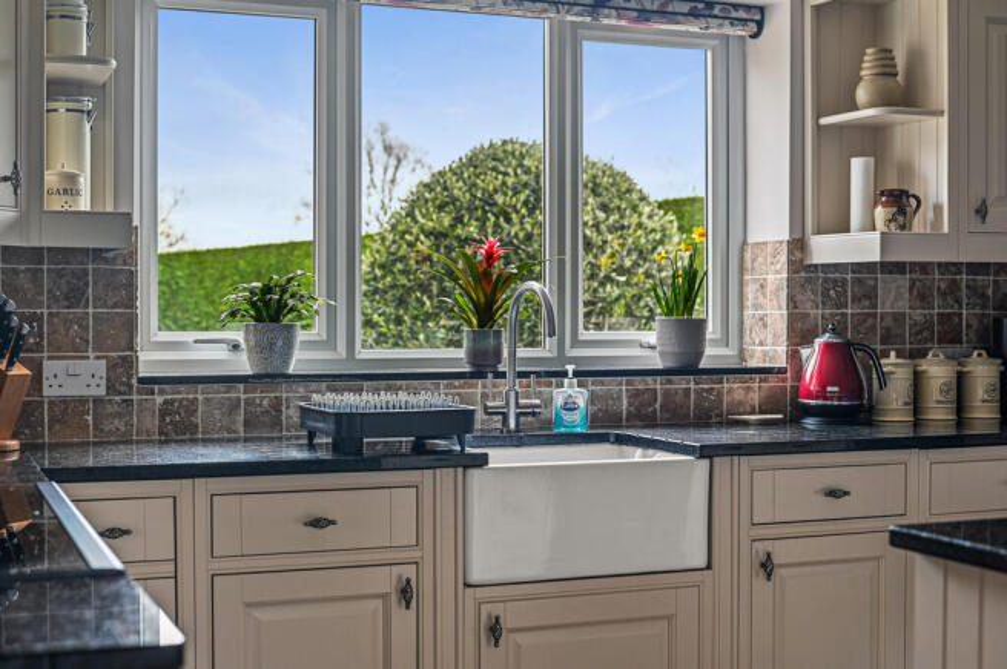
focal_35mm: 50
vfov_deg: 26.9
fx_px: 1397
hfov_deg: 39.6
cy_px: 334
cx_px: 504
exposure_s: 1/13
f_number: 3.5
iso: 400
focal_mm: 50
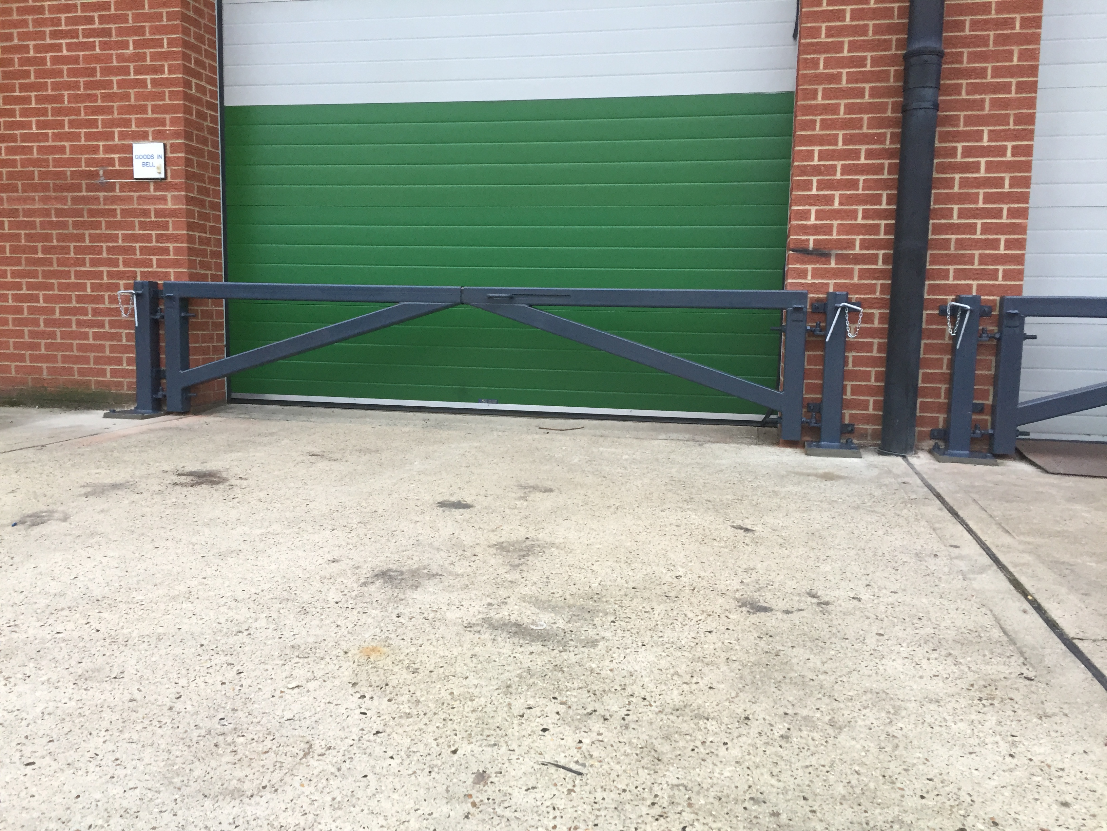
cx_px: 554
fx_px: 927
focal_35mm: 29
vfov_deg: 48.2
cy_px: 416
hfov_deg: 61.7
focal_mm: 4.15
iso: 125
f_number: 2.2
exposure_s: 1/33
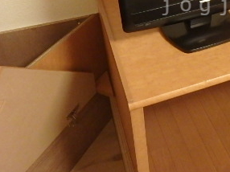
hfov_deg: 37.2
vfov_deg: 29.1
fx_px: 312
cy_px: 6
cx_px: 217
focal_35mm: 47
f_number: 3.5
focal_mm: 3.7
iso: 800
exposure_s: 1/20
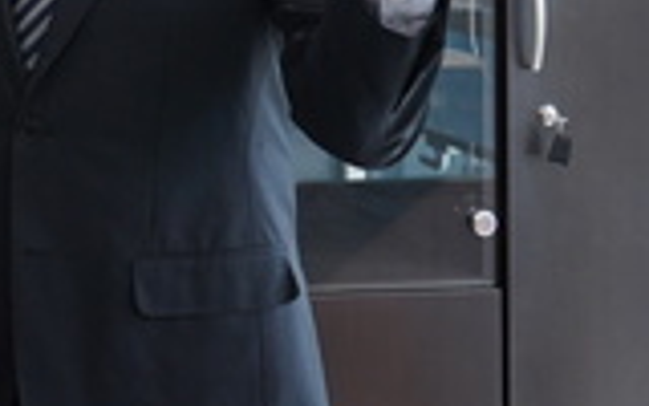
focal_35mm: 112
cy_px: -242
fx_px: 1981
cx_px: -414
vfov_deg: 11.1
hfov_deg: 16.4
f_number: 4
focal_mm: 28
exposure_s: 1/160
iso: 400
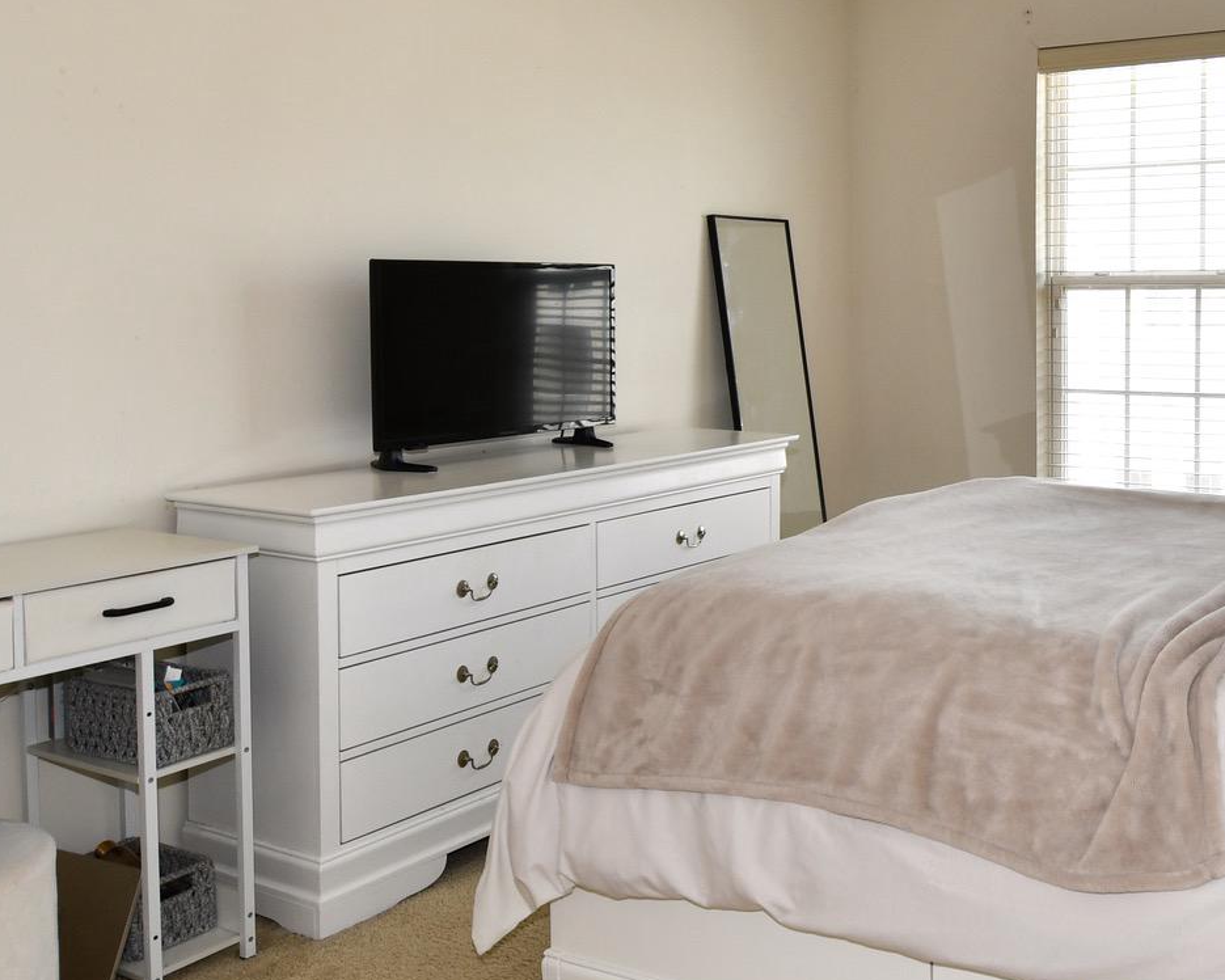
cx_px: 952
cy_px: 383
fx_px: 1341
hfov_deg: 46.9
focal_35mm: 37
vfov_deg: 39.9
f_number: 5
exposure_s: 1/100
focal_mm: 12
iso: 200
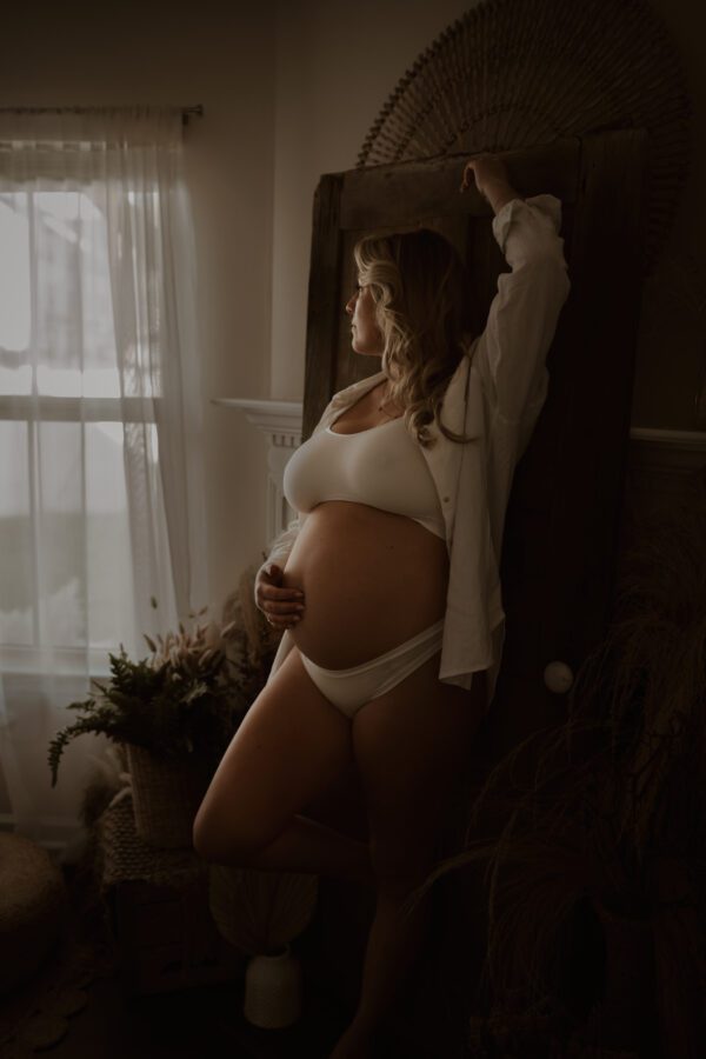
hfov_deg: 37.9
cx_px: 353
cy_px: 530
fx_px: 1030
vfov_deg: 54.4
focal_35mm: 35
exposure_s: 1/160
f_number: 2.2
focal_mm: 35
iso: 640
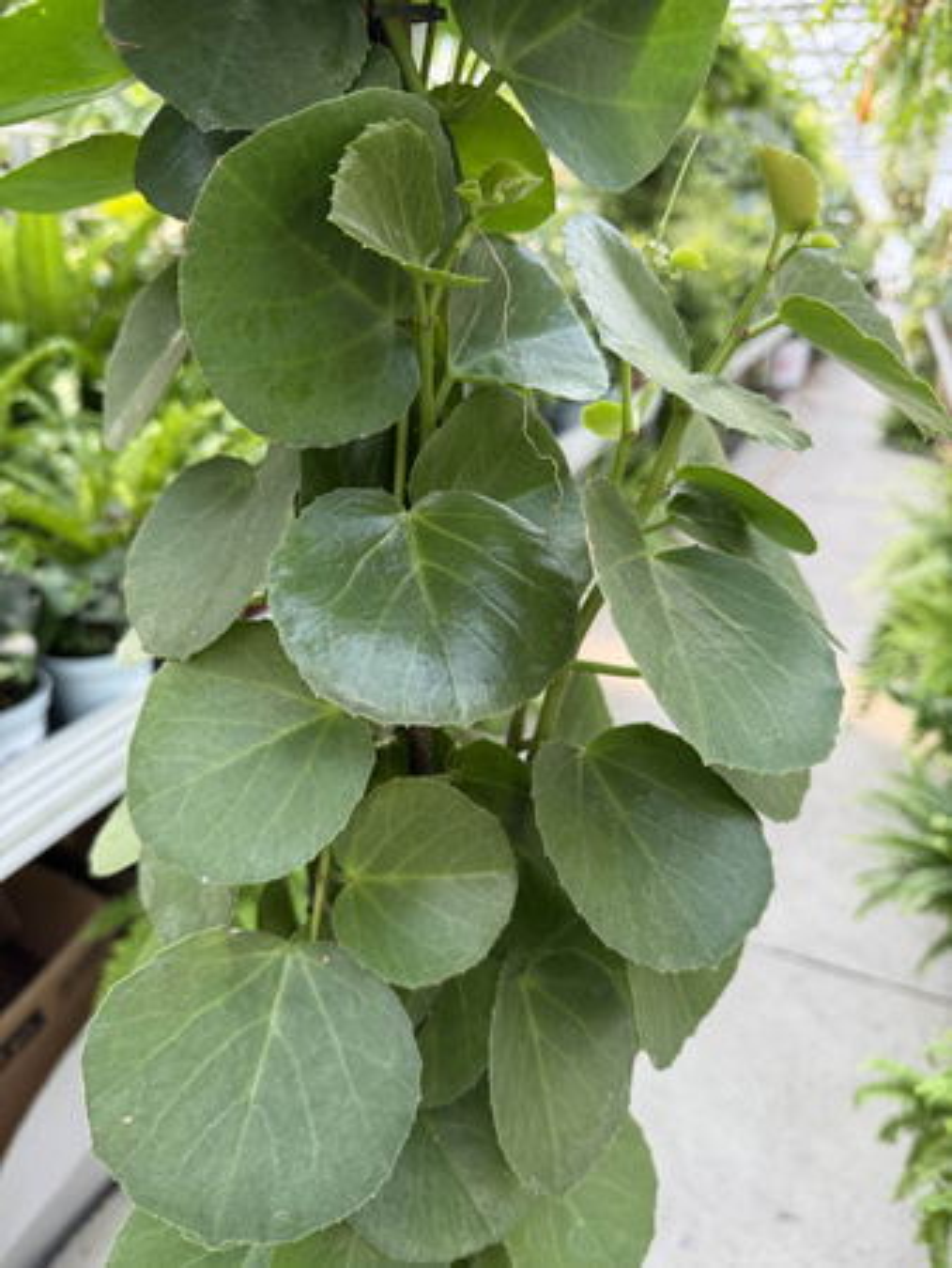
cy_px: 634
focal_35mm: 24
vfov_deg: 71.6
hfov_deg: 56.9
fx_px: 879
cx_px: 476
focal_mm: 6.76
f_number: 1.78
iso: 100
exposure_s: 1/321
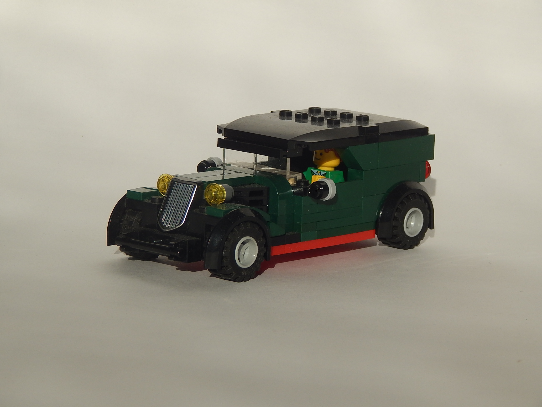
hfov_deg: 14.9
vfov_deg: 11.2
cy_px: 204
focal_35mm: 132
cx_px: 271
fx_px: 2067
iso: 125
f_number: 9.6
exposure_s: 1/500
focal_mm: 23.4
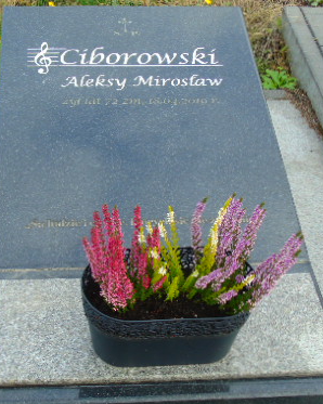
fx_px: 682
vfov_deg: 33.0
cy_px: 207
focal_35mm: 57
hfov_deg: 26.5
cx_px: 111
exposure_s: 1/100
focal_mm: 6.1
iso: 80
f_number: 3.8
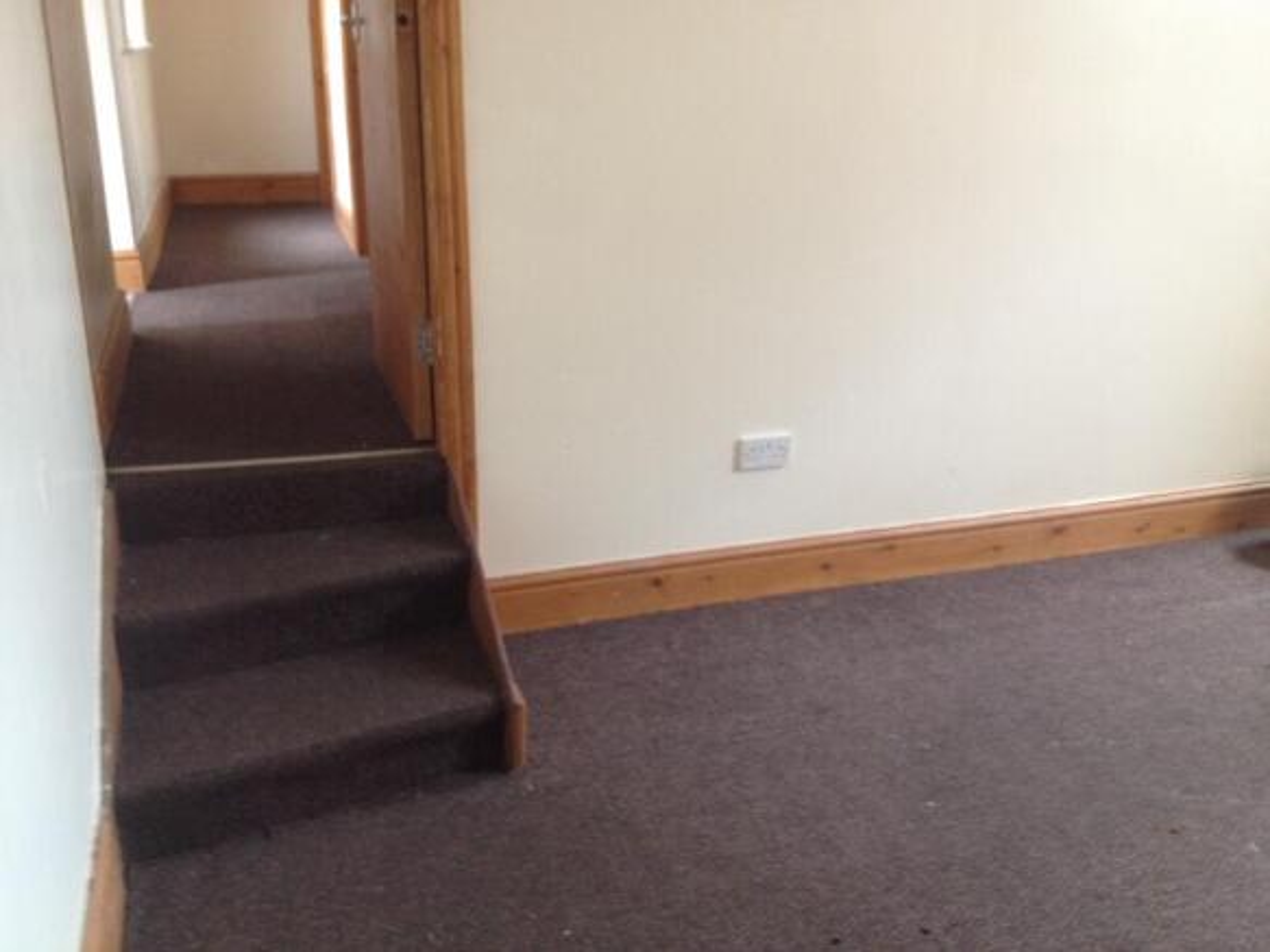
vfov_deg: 40.7
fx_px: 1284
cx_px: 635
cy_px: 476
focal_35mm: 35
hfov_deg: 52.6
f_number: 2.4
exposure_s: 1/20
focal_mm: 4.28
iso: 160
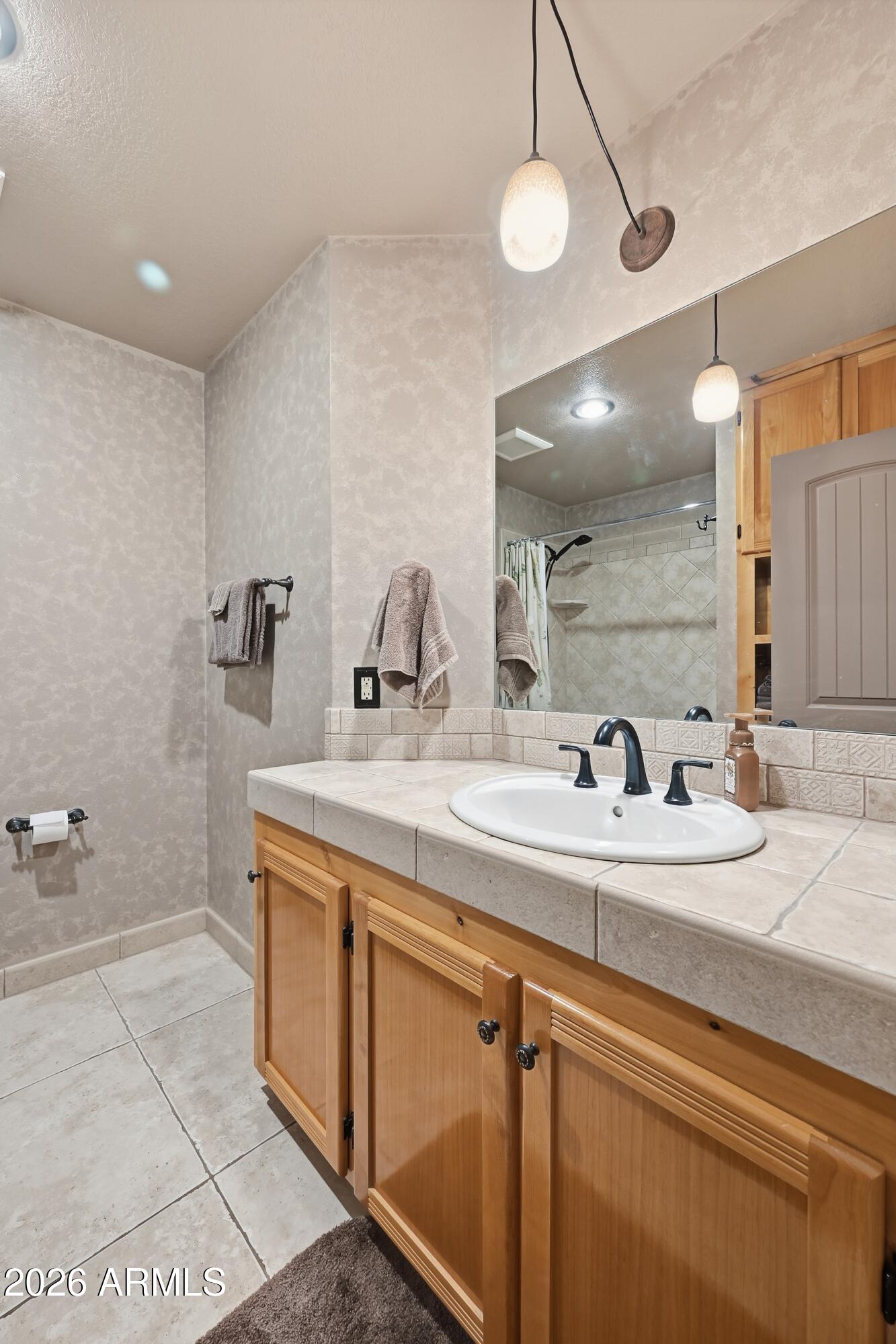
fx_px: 523
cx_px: 448
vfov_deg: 104.3
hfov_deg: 81.2
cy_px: 672
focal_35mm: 14
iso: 250
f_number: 9
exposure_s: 1/8
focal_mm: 14
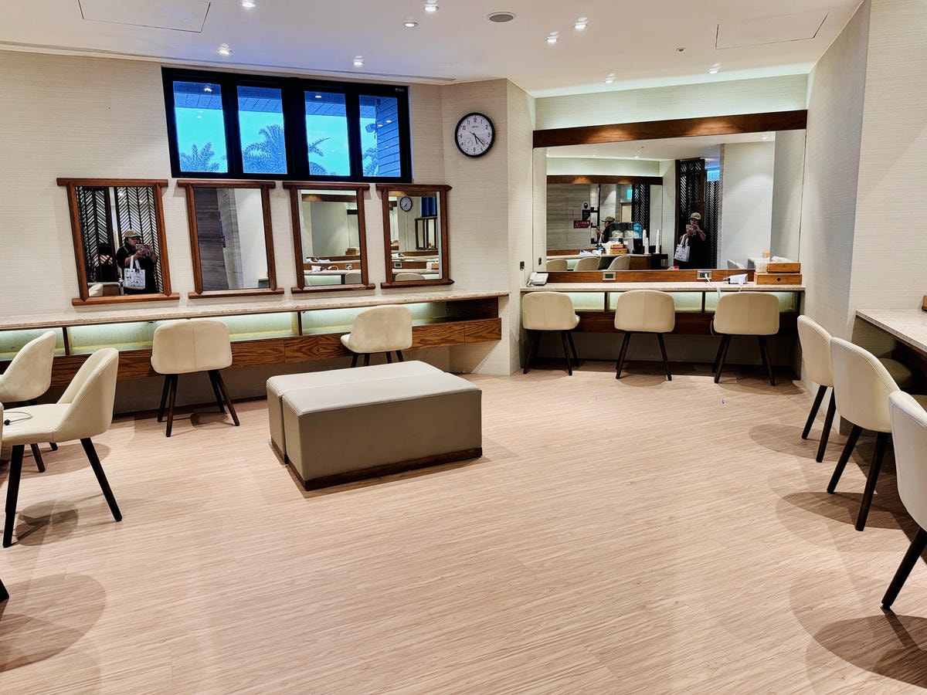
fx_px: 643
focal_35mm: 24
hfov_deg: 71.6
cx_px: 464
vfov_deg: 56.8
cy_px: 348
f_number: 1.78
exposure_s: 1/60
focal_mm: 6.76
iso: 320
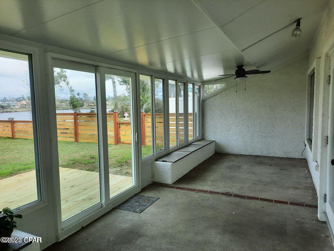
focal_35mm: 25
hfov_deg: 69.4
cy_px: 126
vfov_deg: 54.9
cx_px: 167
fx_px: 241
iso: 32
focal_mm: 4.6
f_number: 2
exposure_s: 1/144
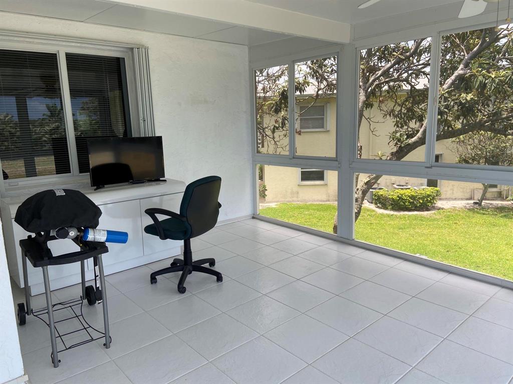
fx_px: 385
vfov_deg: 53.1
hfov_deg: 67.3
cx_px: 256
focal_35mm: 26
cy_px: 192
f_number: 1.8
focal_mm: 4.25
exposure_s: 1/465
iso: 32
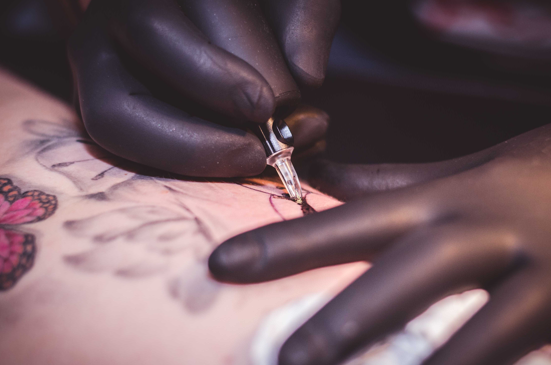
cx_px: 290
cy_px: 197
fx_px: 1283
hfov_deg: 24.2
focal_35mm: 84
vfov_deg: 16.2
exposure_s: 1/1000
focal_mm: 50
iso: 800
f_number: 2.2
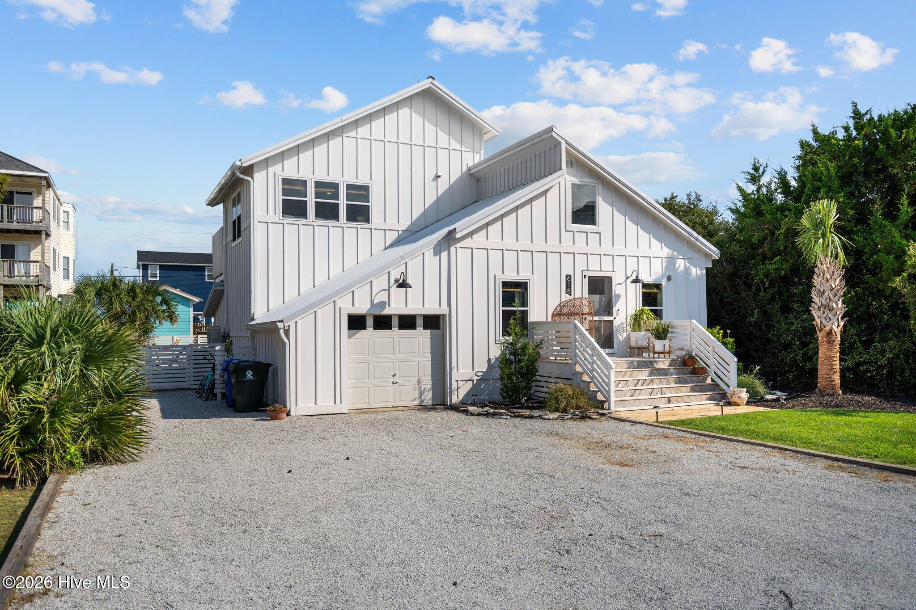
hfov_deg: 69.4
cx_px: 458
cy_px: 305
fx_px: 661
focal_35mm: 26
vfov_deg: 49.5
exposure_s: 1/5000
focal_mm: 26
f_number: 4
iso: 200
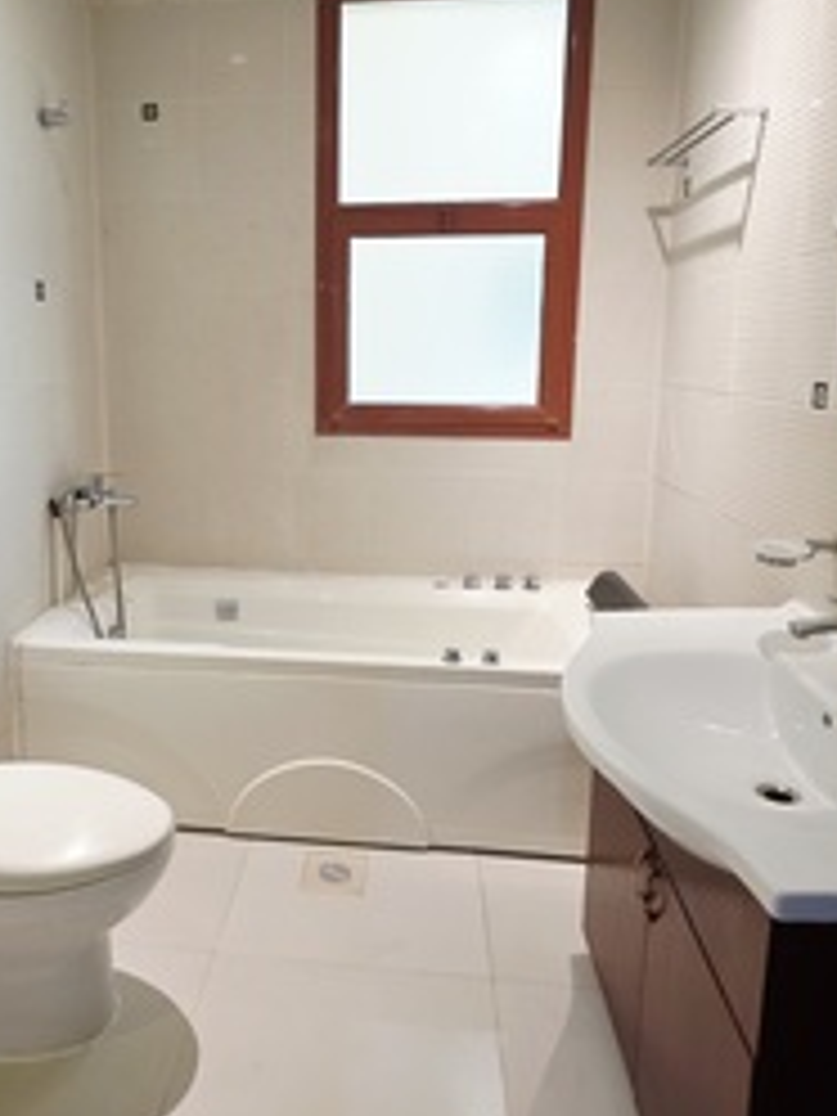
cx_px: 299
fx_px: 774
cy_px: 470
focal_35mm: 24
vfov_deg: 71.1
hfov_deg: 55.9
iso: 200
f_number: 1.9
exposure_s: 1/101
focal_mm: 2.2
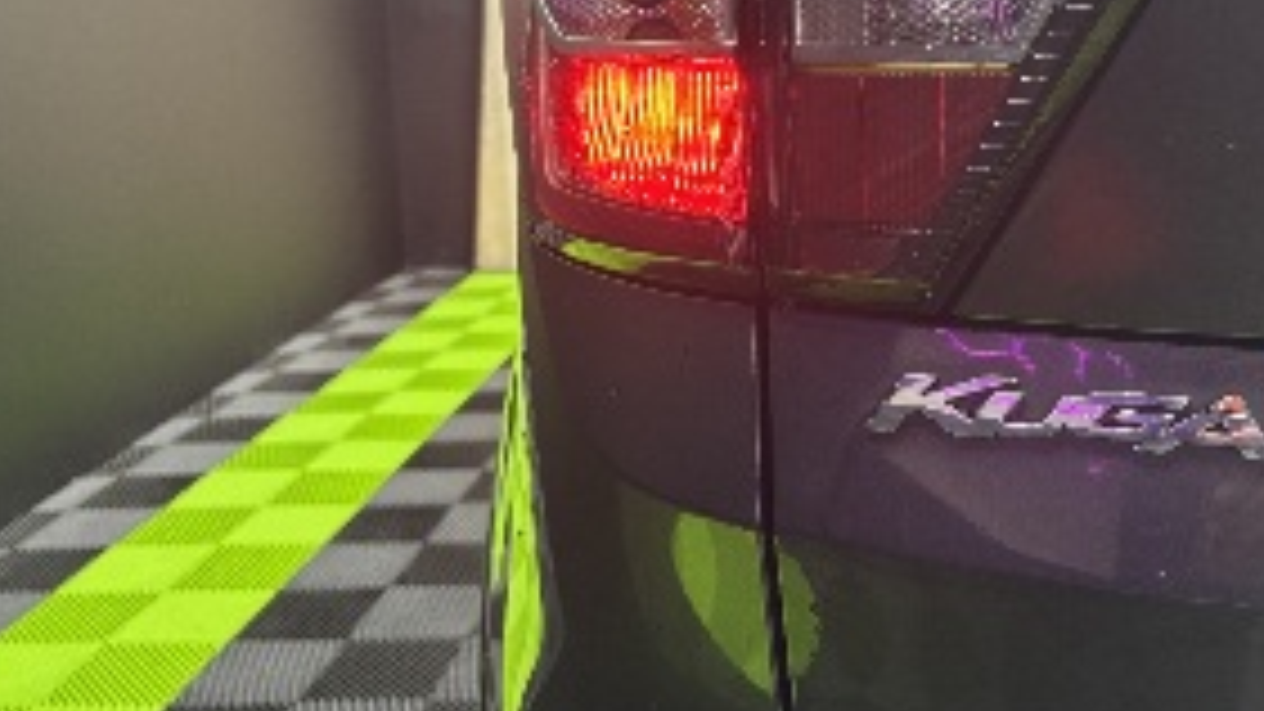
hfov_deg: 47.3
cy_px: 180
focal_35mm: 42
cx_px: 873
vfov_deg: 27.9
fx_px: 1408
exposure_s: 1/55
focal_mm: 5.96
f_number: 1.6
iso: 200
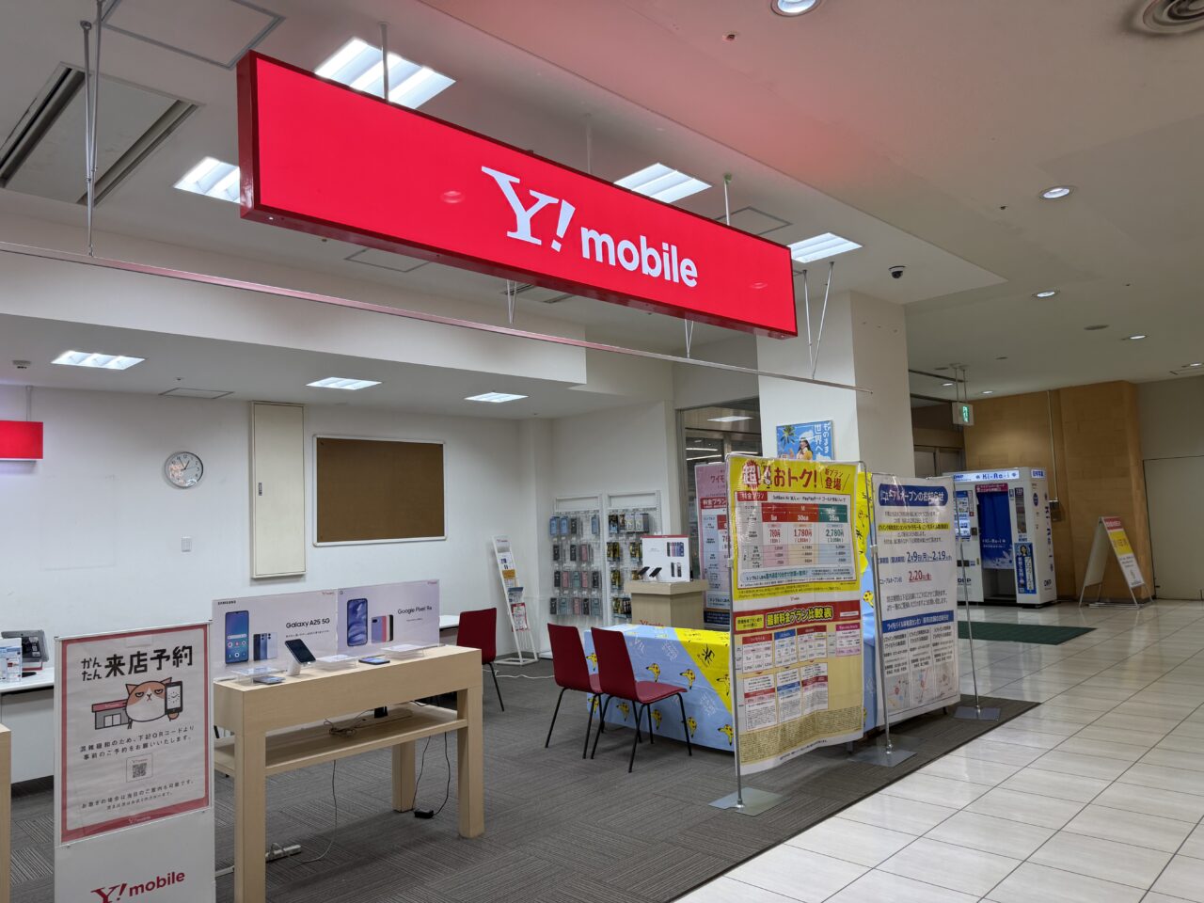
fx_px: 835
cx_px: 602
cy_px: 452
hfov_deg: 71.6
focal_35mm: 24
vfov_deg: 56.8
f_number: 1.78
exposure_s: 1/203
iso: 64
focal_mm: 6.76
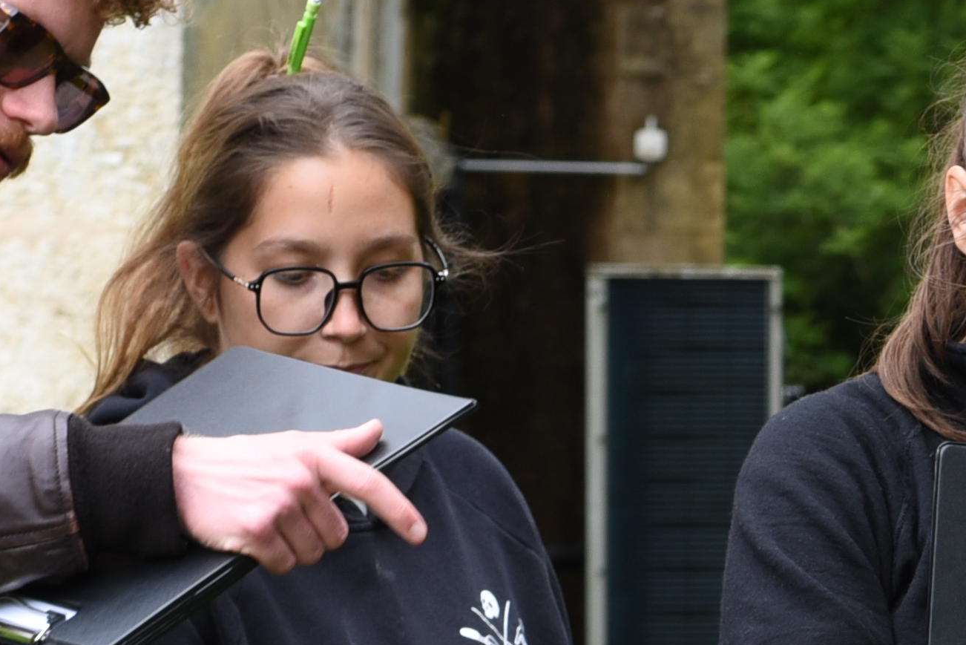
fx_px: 6200
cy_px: 915
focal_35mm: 231
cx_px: 1364
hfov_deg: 8.7
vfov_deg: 5.9
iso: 320
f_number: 7.1
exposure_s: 1/200
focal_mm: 50
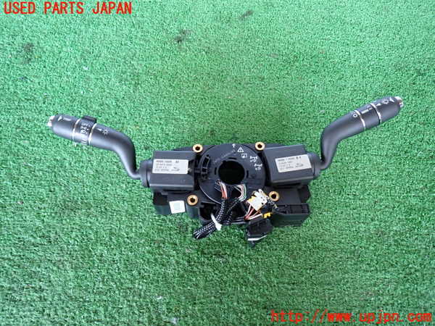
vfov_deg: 54.9
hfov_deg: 69.4
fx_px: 314
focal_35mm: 25
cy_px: 163
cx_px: 218
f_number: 2
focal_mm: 4.5
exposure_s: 1/30
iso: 250
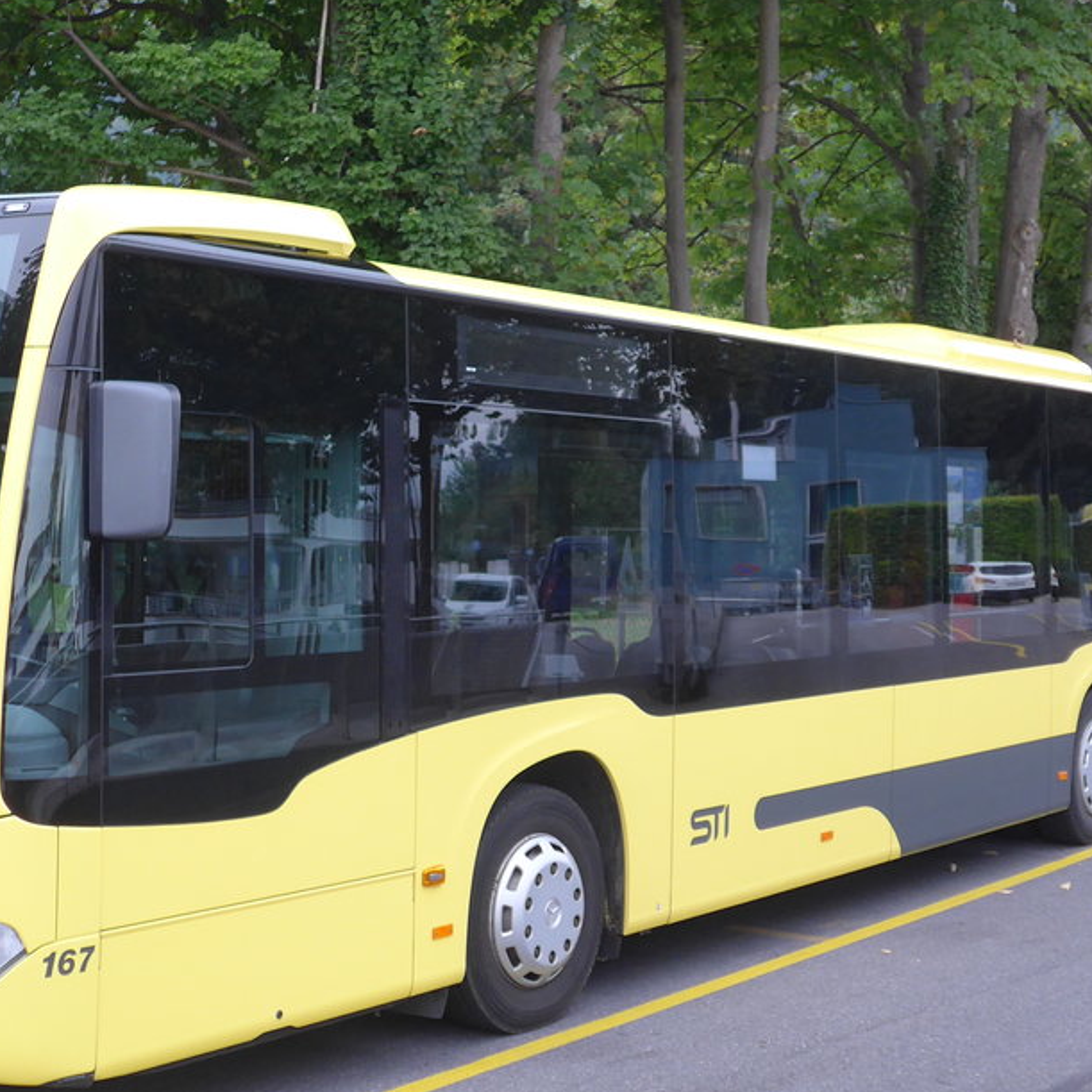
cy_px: 465
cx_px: 495
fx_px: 2106
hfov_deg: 29.1
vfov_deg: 29.0
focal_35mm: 59
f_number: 2.3
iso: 200
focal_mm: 7
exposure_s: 1/60
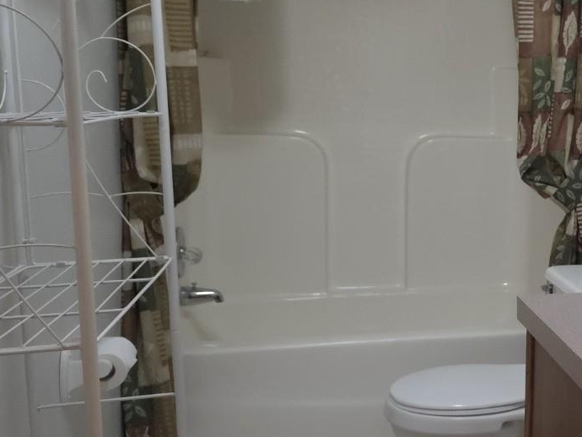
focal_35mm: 48
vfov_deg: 30.3
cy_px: 195
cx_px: 570
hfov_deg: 36.1
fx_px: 807
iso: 500
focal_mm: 6.3
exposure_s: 1/120
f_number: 1.7
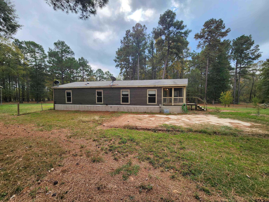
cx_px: 134
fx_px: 101
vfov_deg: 89.9
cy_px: 101
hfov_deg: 106.2
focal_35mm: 13
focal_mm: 2.2
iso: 50
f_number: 2.2
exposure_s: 1/675
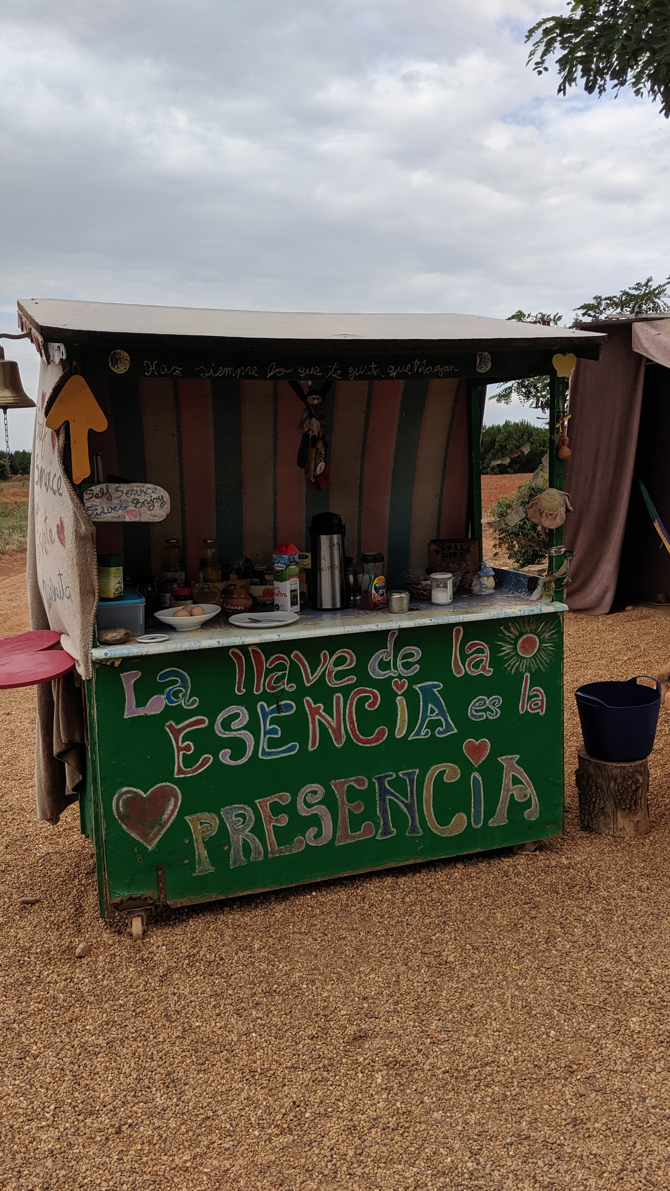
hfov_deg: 38.9
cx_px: 315
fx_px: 947
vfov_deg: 64.3
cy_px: 602
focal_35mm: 30
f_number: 1.8
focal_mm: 4.44
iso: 58
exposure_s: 1/2342
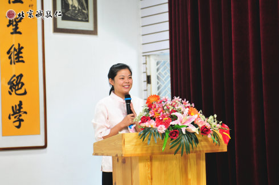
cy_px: 92
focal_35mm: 105
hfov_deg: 19.5
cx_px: 140
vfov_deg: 13.0
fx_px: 812
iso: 400
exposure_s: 1/40
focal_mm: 70
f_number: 3.2
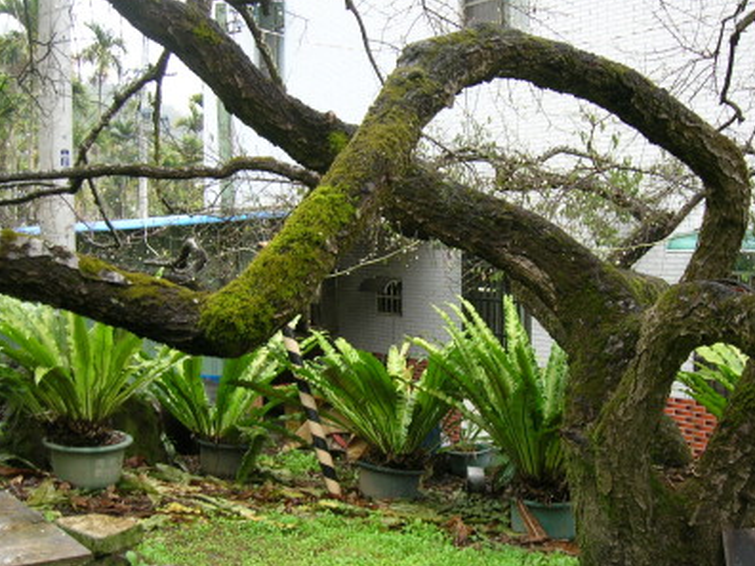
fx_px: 960
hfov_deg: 42.8
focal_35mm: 44
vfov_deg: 32.9
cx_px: 437
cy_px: 292
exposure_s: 1/37.8
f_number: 2.9
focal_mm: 5.7
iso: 50
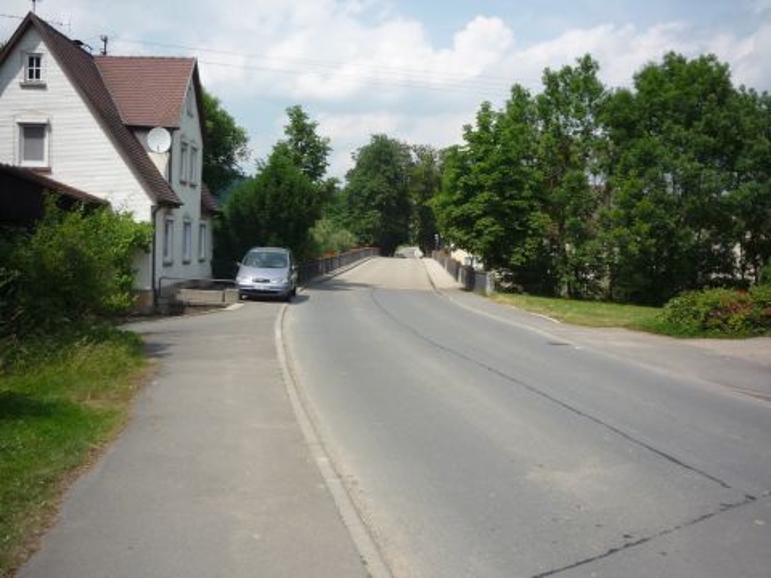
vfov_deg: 44.2
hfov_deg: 56.8
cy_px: 289
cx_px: 386
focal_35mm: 32
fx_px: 713
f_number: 5.6
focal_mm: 5.2
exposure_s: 1/400
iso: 100
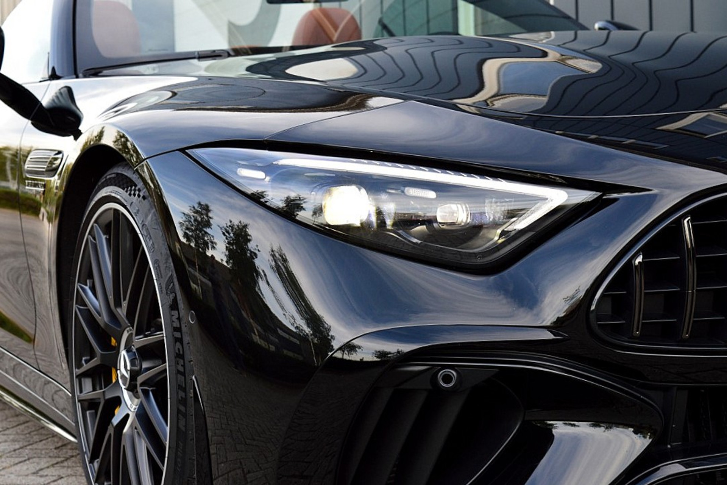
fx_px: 1454
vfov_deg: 18.9
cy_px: 242
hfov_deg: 28.1
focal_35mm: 72
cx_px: 364
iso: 400
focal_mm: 48
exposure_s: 1/80
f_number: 8
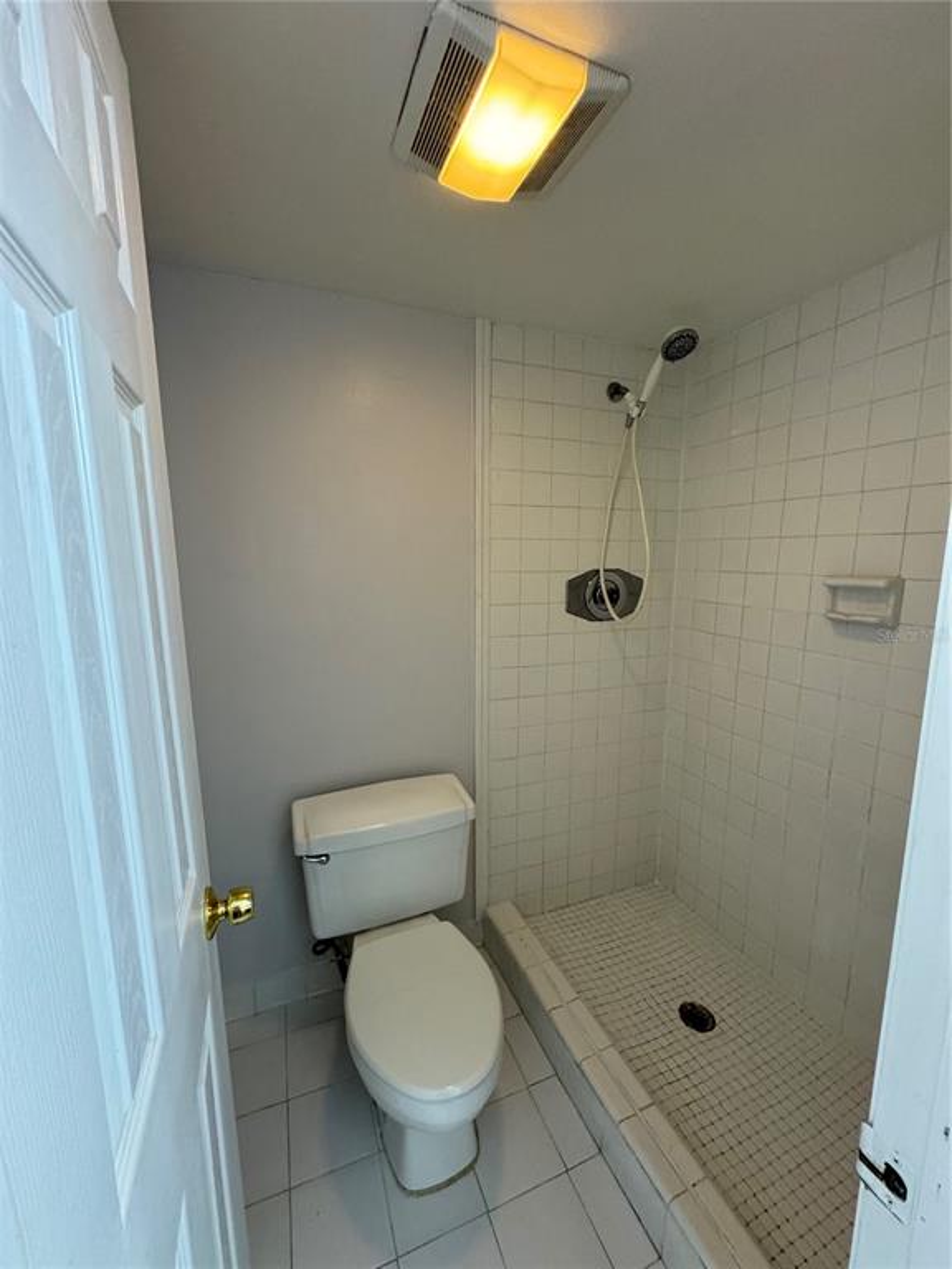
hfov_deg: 85.7
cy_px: 634
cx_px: 476
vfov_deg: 102.1
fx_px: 513
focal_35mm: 14
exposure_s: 1/120
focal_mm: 2.22
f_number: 2.2
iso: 320
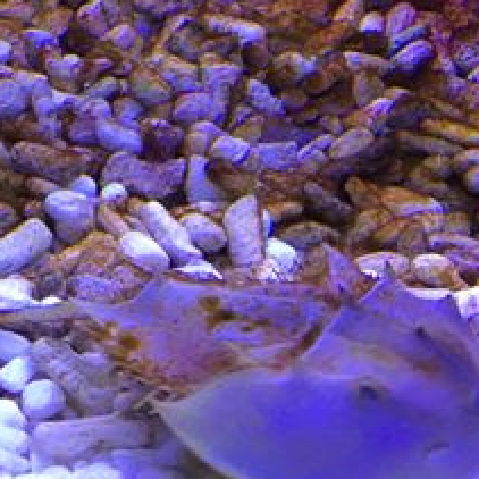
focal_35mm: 97
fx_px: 1519
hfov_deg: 15.5
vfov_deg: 17.8
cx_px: -368
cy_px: 91
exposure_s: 1/15
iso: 32
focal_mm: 4.15
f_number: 2.2
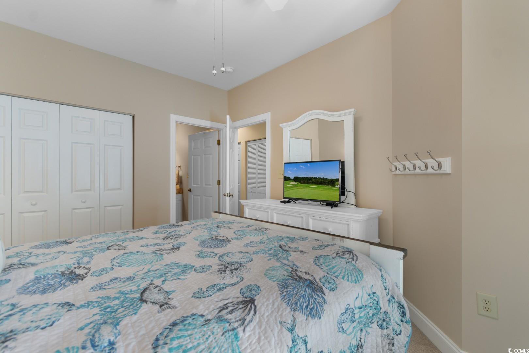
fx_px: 220
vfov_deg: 77.3
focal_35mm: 15
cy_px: 176
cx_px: 264
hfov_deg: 100.4
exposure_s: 1/5
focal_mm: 10
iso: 100
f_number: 4.5
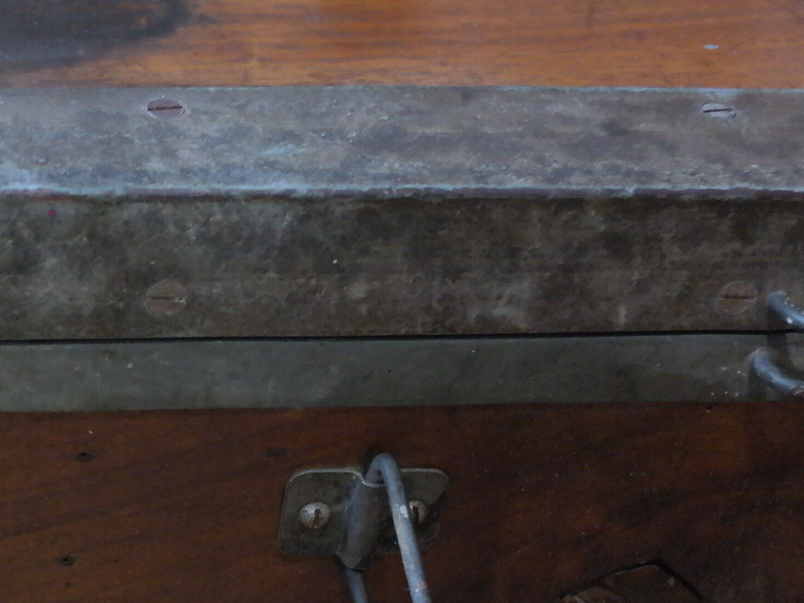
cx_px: 61
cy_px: 480
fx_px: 2230
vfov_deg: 15.3
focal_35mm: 96
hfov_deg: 20.0
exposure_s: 1/30
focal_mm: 32
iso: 3200
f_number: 4.5
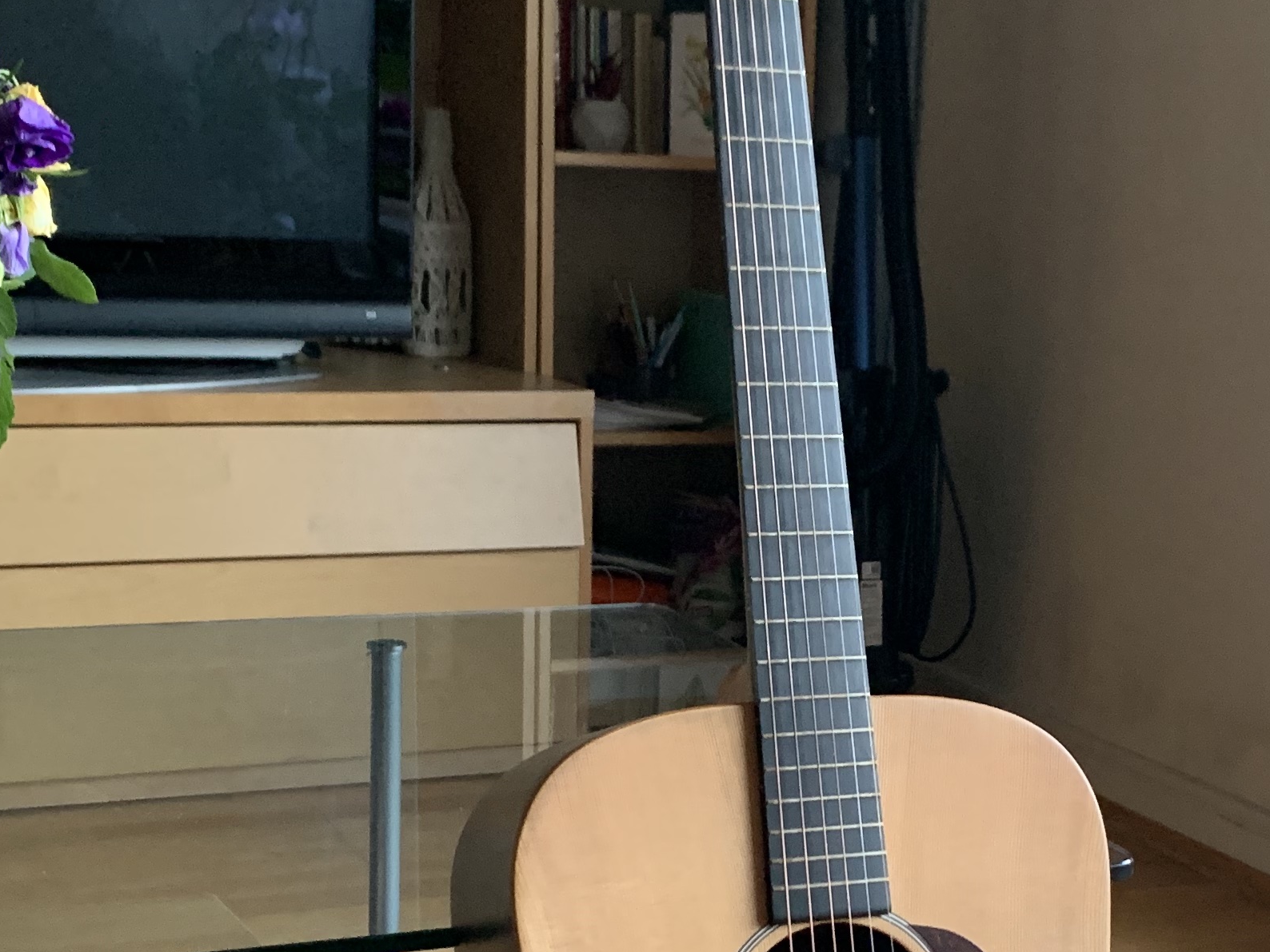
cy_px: 756
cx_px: 828
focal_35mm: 66
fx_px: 2421
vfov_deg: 22.0
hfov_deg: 29.2
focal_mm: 4.25
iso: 400
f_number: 1.8
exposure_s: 1/43
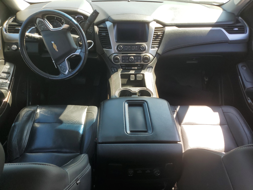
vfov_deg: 53.1
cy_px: 95
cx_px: 126
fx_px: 190
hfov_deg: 67.3
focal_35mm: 26
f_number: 1.5
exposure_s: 1/312
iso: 50
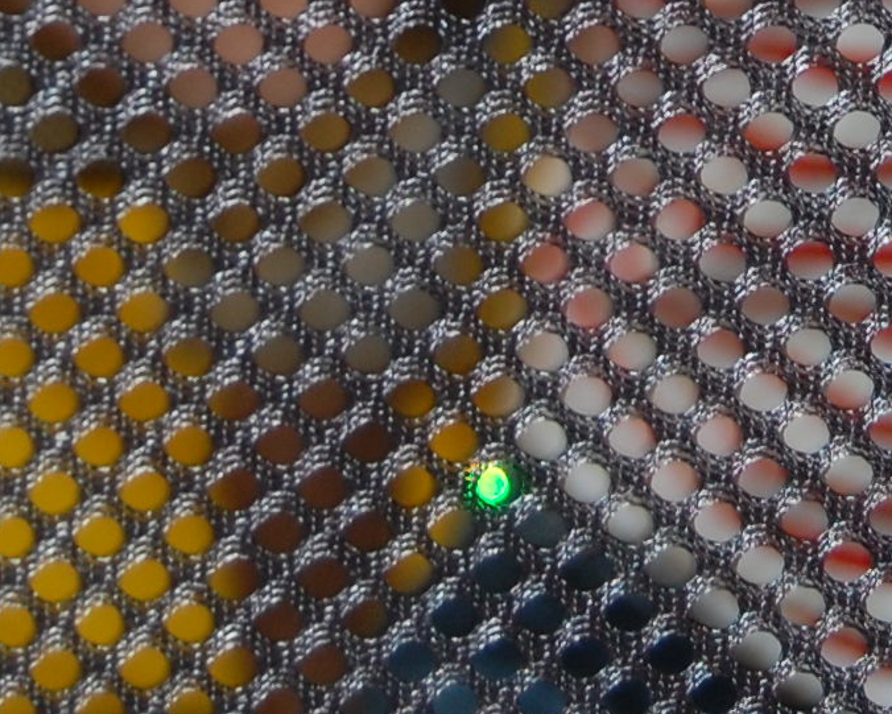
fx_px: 5785
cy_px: -544
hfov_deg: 8.8
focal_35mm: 219
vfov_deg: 6.9
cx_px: 926
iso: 400
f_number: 4.8
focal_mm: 35
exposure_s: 1/60
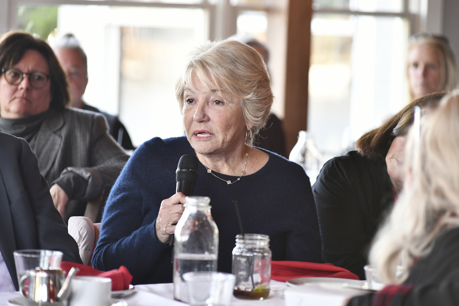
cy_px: 153
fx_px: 2550
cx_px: 230
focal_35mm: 200
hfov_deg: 10.3
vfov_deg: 6.9
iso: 1250
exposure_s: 1/125
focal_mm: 200
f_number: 6.3
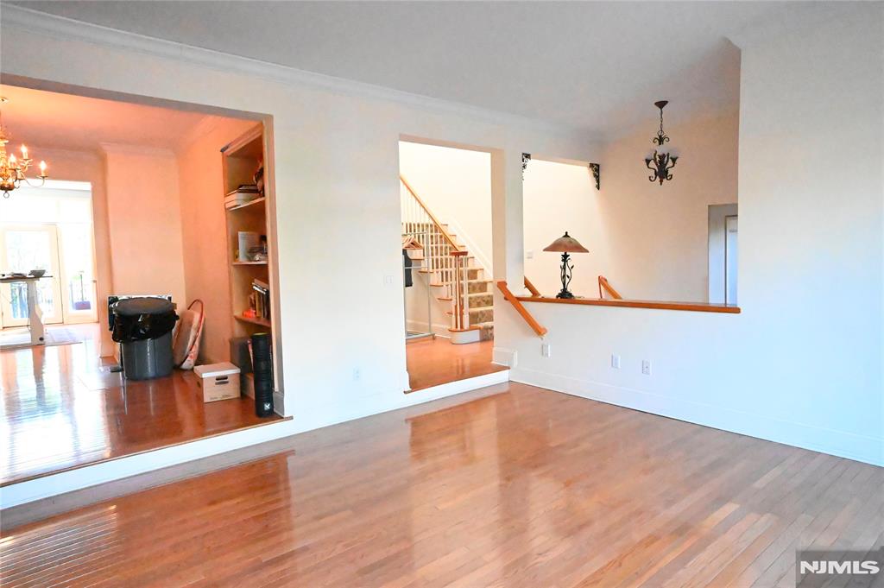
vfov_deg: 64.5
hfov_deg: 87.0
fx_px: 466
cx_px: 442
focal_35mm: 19
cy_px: 294
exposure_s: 1/800
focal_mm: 13
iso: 25600
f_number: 5
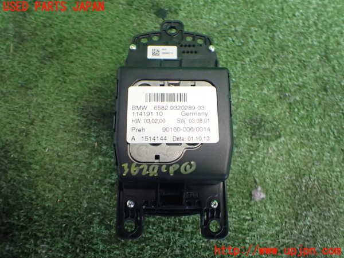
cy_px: 129
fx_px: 298
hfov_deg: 60.0
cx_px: 172
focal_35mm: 30
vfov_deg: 46.8
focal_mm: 5.4
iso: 800
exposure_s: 1/100
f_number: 2.3
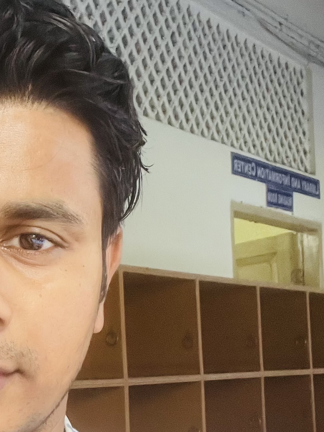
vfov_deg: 26.8
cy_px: 357
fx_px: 886
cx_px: -34
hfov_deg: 19.8
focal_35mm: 71
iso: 250
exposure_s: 1/60
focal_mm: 2.71
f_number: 2.2
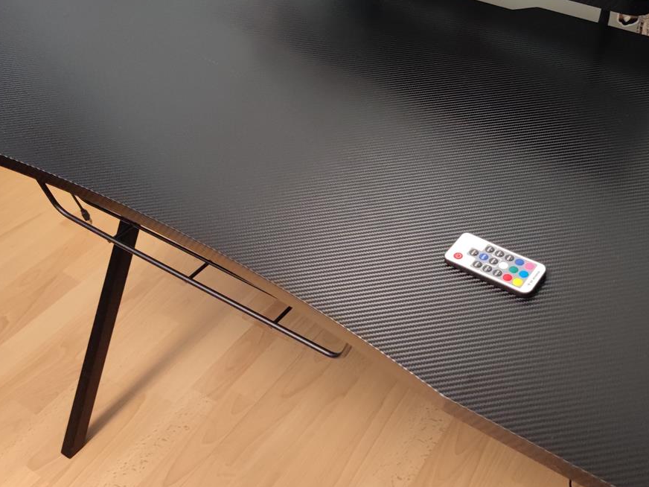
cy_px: 163
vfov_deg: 33.3
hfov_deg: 43.3
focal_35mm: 43
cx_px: 431
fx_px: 806
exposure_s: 1/44
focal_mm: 6.78
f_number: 1.85
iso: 1870
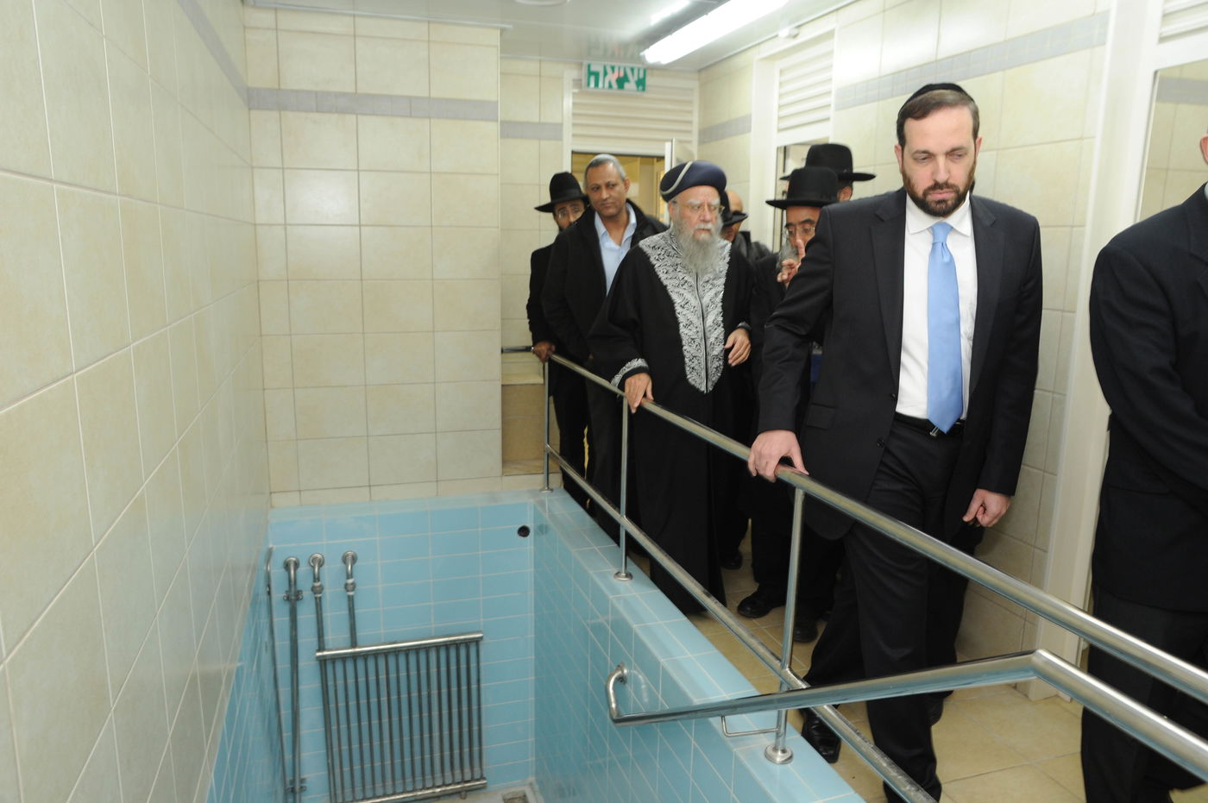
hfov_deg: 73.8
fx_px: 805
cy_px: 402
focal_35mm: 24
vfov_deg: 53.1
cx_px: 604
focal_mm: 24
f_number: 5.6
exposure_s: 1/60
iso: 1250
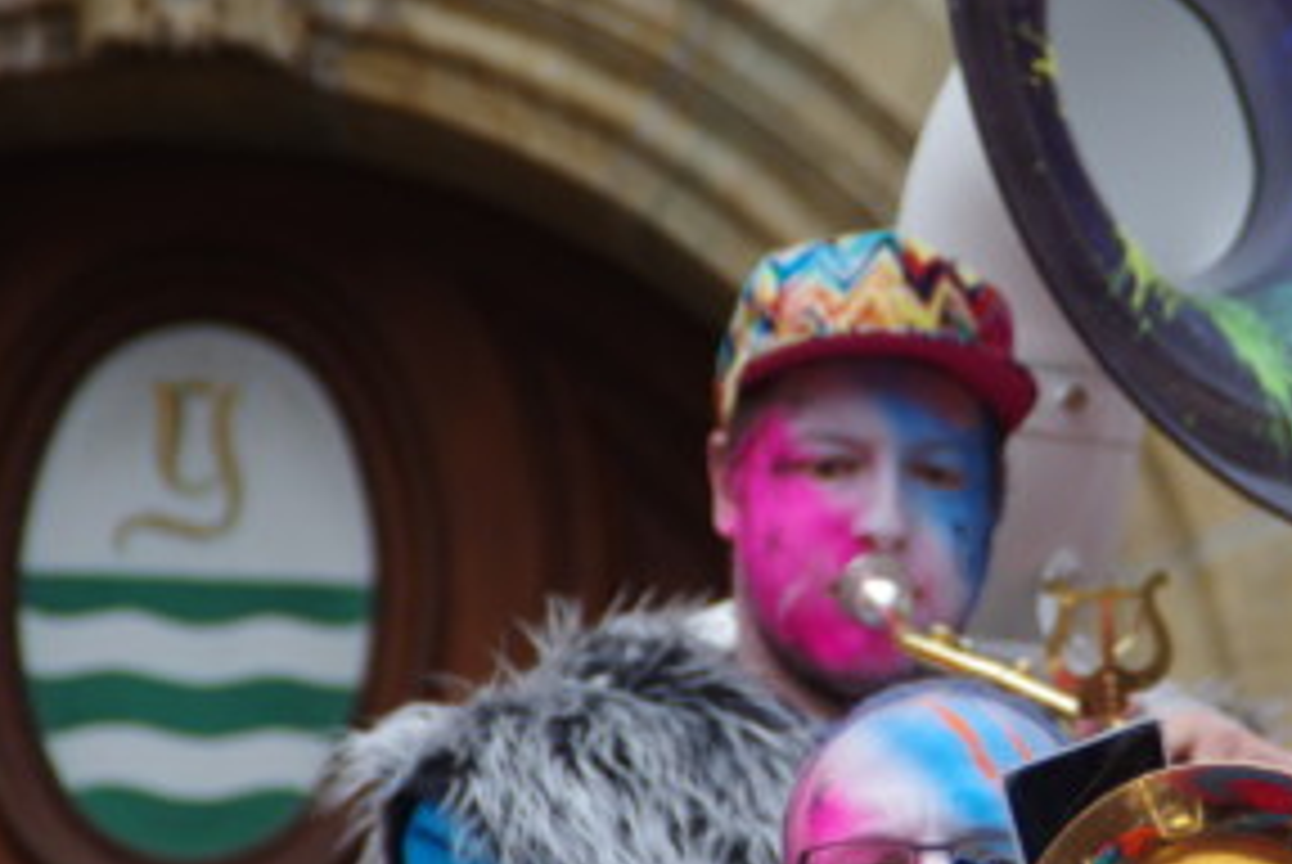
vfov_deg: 2.6
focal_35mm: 521
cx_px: 968
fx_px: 18717
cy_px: 551
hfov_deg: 4.0
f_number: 6.3
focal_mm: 200
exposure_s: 1/250
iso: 800
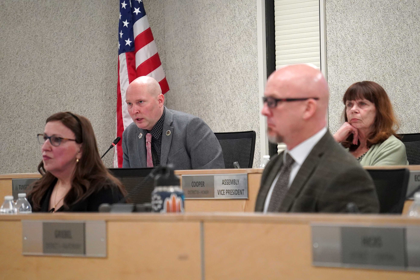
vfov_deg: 5.7
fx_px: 2811
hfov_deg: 8.5
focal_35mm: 241
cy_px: 140
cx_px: 210
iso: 4000
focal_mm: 161
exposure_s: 1/250
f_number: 6.3
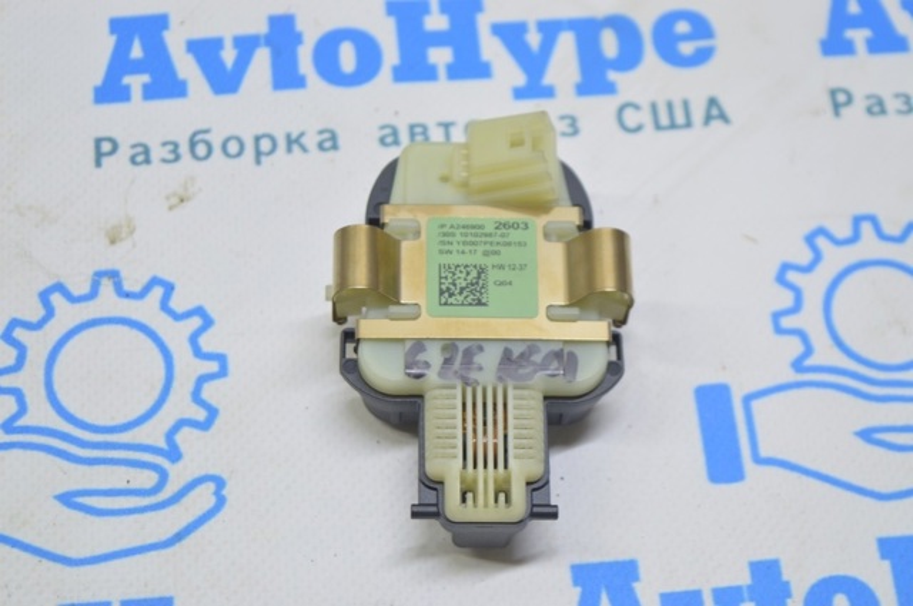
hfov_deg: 24.6
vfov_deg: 16.5
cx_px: 456
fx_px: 2090
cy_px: 303
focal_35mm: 82
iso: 400
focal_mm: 55
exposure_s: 1/20
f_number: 5.6
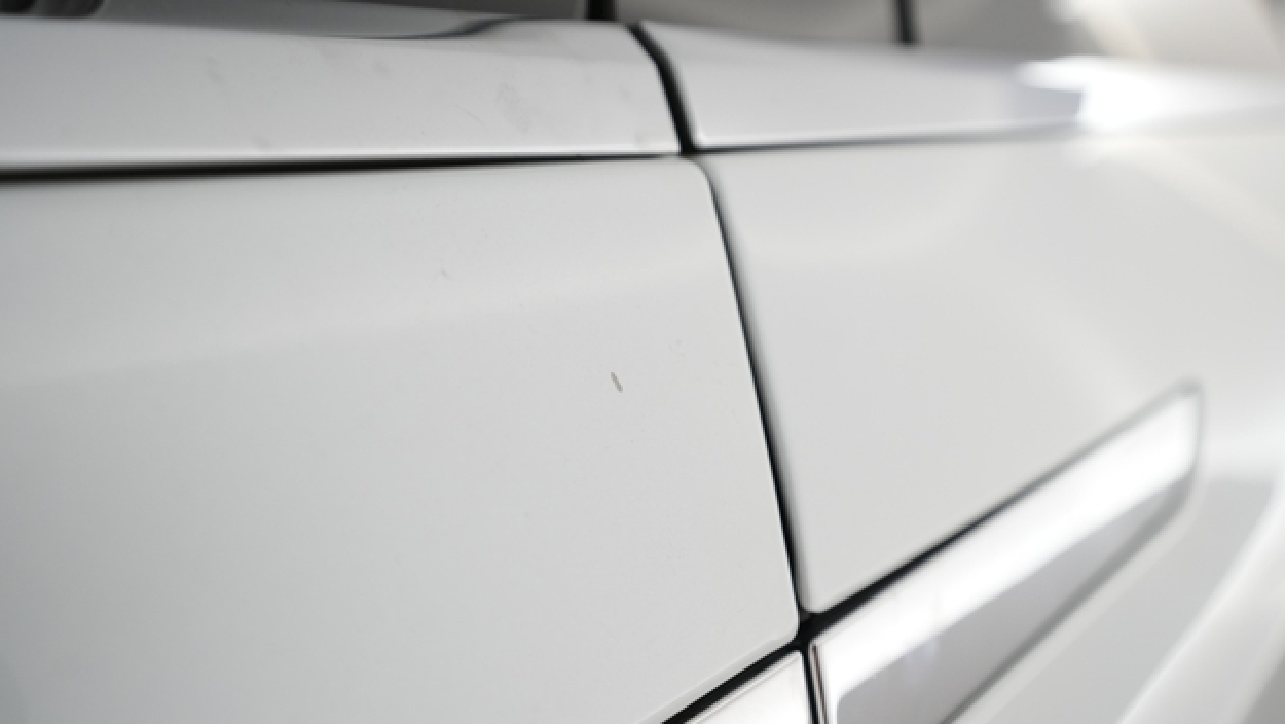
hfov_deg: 64.3
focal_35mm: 30
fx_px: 1022
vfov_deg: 39.0
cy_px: 366
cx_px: 648
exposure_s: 1/100
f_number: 4.5
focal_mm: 28
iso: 1250
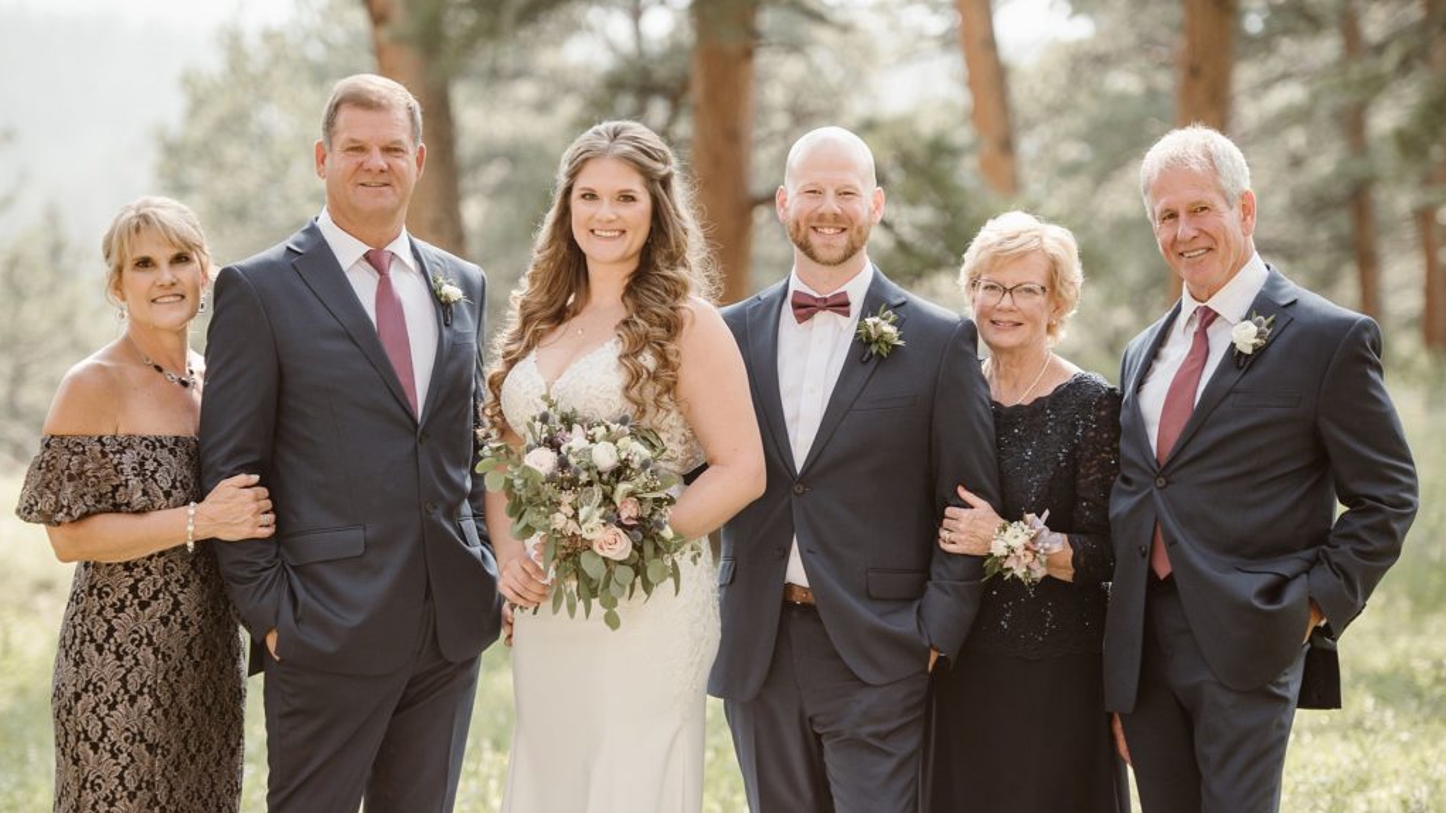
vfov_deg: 9.9
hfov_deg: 17.6
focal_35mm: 122
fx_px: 4677
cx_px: 722
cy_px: 416
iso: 200
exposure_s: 1/400
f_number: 2.8
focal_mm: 116
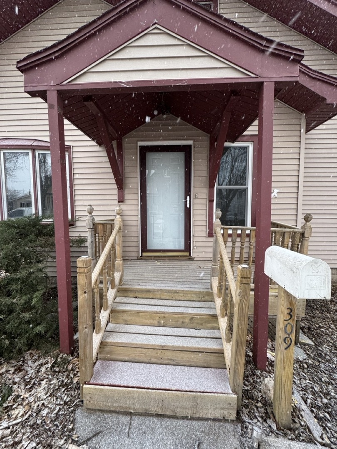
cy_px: 224
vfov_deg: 102.1
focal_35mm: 14
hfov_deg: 85.7
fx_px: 182
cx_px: 168
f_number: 2.2
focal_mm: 2.22
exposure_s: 1/99
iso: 125
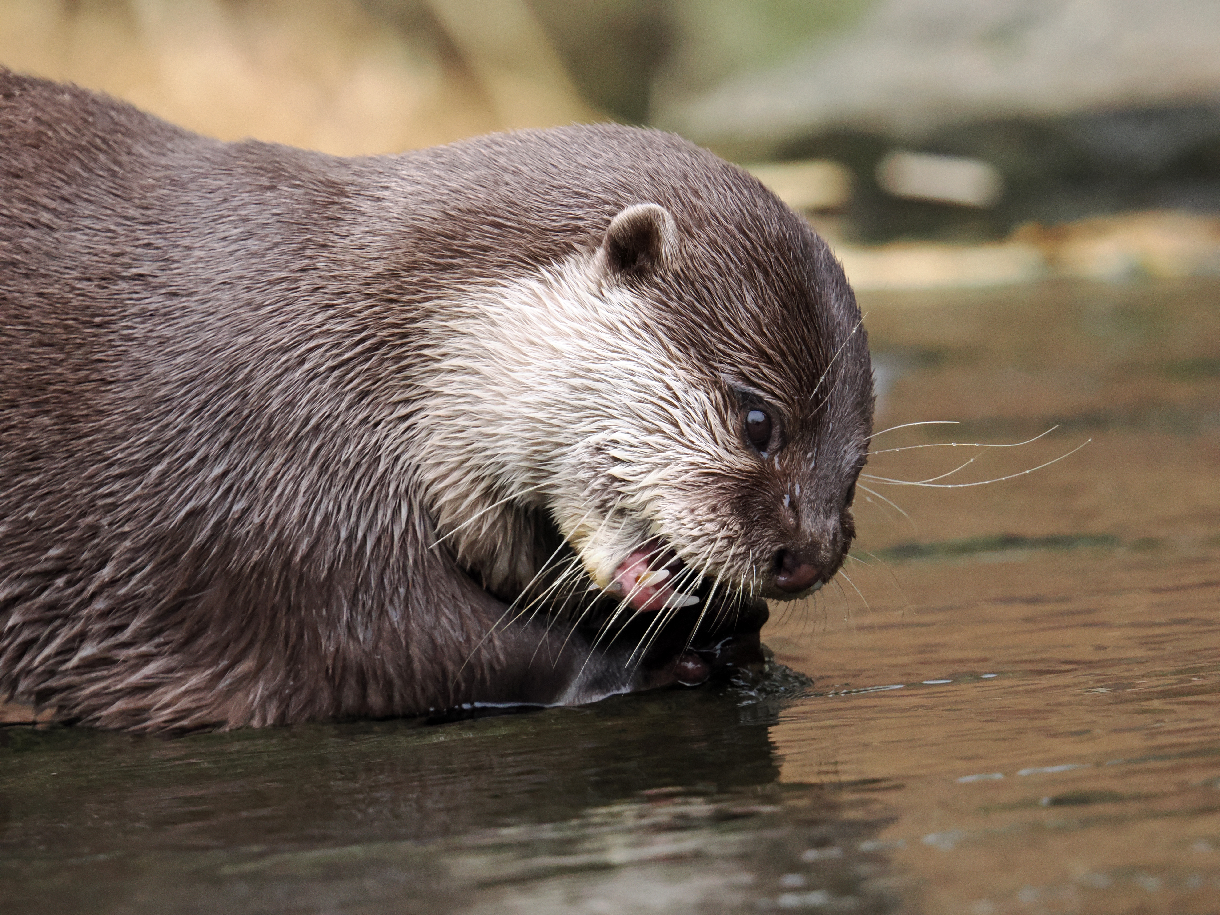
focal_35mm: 1048
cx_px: 610
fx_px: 36936
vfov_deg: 1.4
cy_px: 458
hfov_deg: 1.9
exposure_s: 1/500
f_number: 6.3
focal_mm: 523
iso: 4000
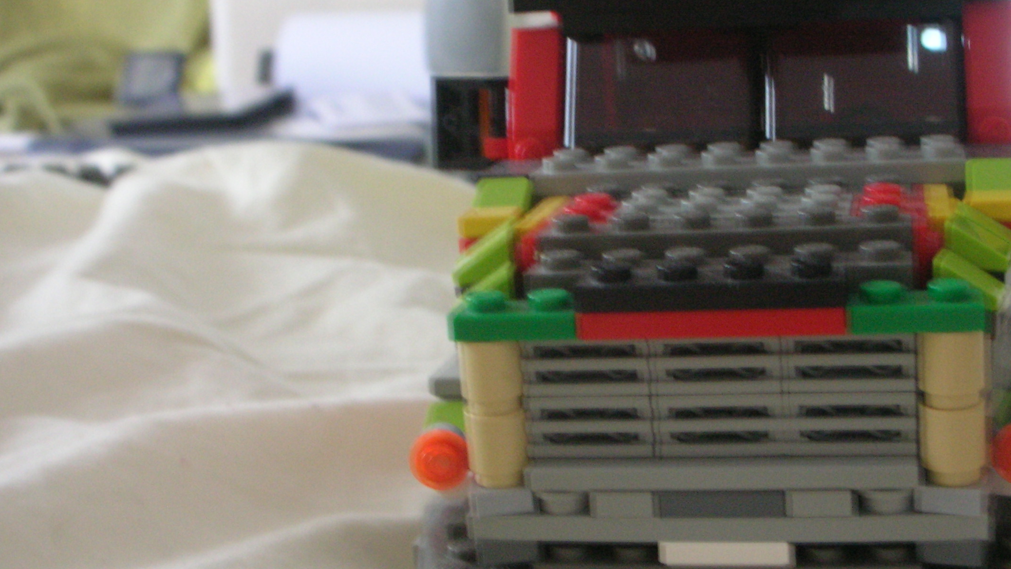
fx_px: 1635
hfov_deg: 34.3
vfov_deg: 19.7
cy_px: 286
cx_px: 576
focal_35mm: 61
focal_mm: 7.7
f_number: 3.5
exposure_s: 1/3.3
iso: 200
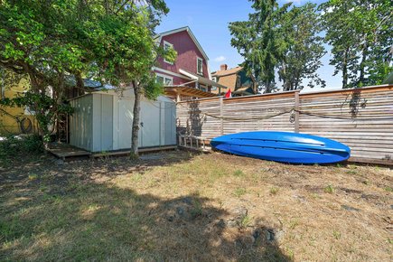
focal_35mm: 16
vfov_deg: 73.7
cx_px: 196
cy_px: 131
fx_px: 175
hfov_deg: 96.7
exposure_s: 1/20
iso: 320
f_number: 9
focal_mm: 16
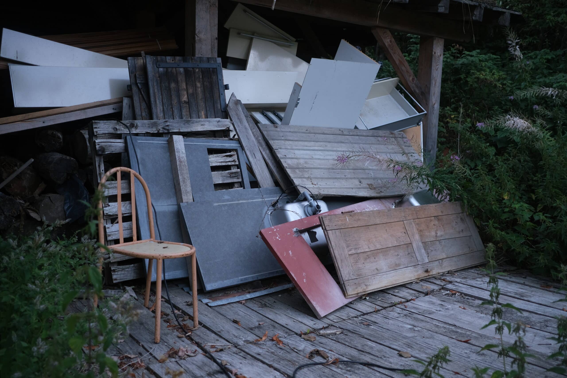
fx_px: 551
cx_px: 284
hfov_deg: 54.4
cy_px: 189
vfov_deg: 37.9
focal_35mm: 35
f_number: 2
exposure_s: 1/250
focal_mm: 23
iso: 200
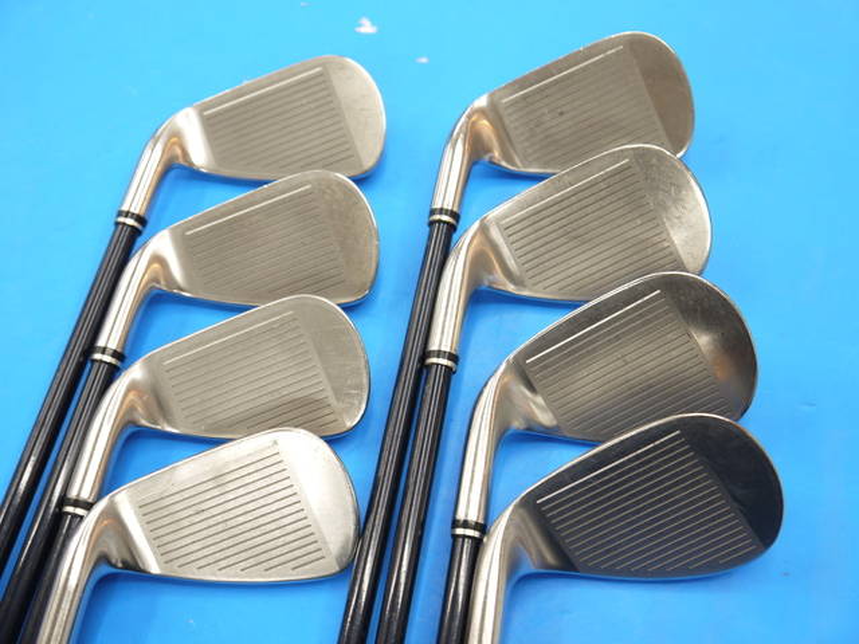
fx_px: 1092
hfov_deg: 42.9
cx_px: 430
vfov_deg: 32.9
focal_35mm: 44
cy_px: 322
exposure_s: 1/60
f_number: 4.4
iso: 320
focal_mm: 22
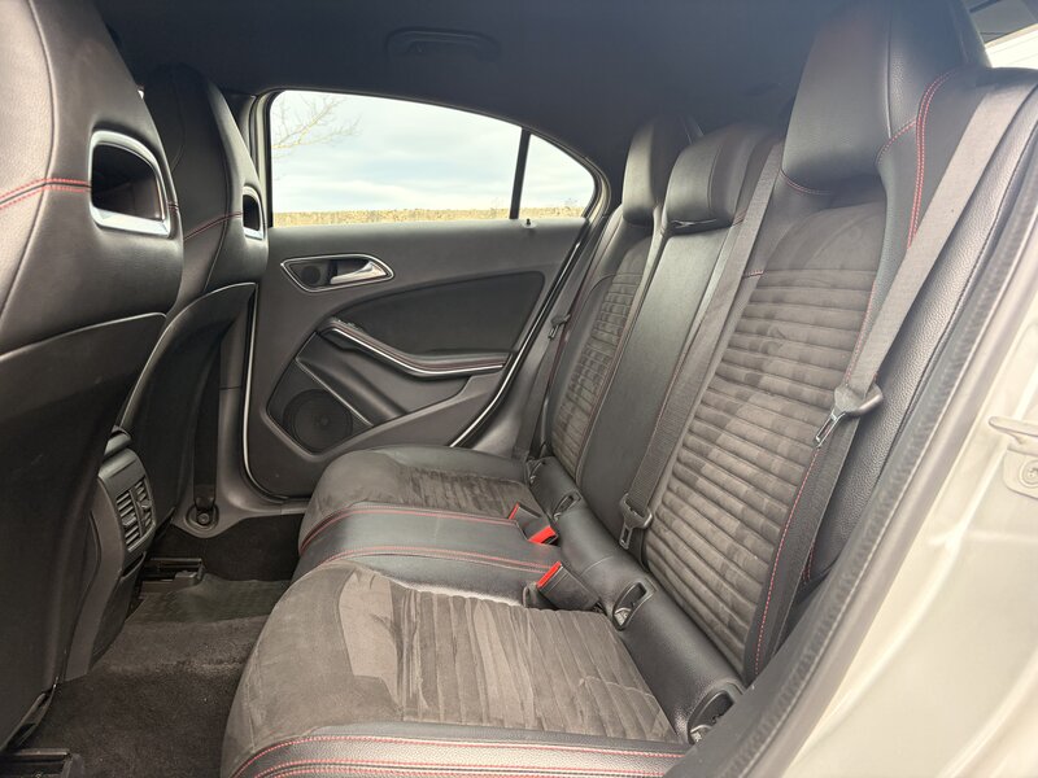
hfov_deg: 67.3
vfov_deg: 53.1
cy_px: 389
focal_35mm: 26
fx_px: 780
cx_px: 519
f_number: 1.6
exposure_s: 1/112
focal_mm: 5.96
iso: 125
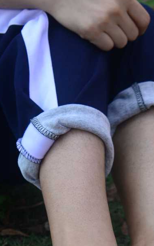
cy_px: 328
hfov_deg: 11.2
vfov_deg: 17.0
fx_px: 772
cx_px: 170
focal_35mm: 115
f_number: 5.6
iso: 100
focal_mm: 35
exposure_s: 1/400
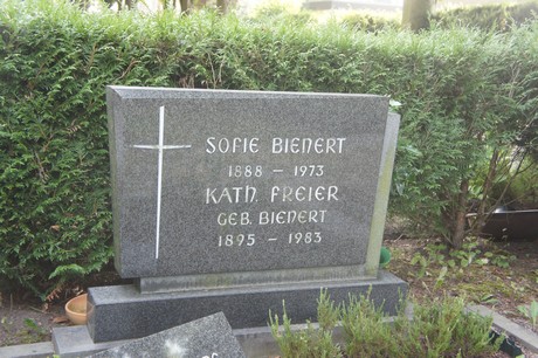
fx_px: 762
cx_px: 269
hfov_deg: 38.9
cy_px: 179
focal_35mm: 51
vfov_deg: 26.4
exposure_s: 1/200
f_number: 4.5
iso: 1000
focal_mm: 34
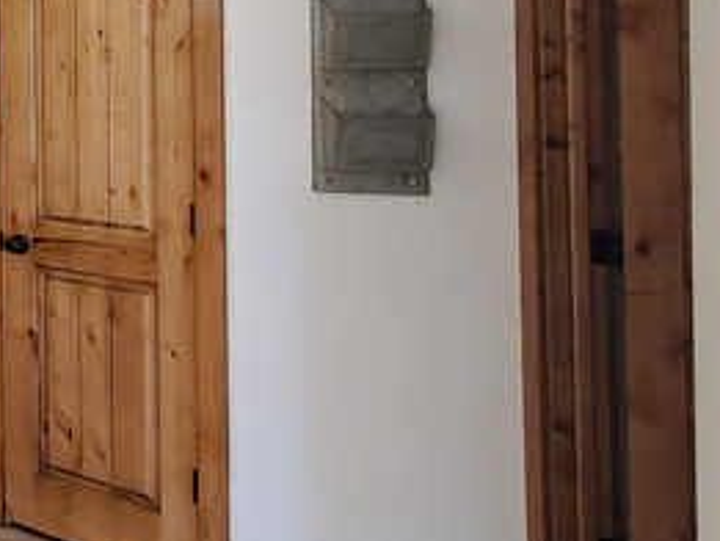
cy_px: 75
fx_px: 1061
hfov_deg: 23.5
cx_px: -513
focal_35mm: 51
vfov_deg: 27.7
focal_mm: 1.8
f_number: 2.2
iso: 200
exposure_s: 1/60
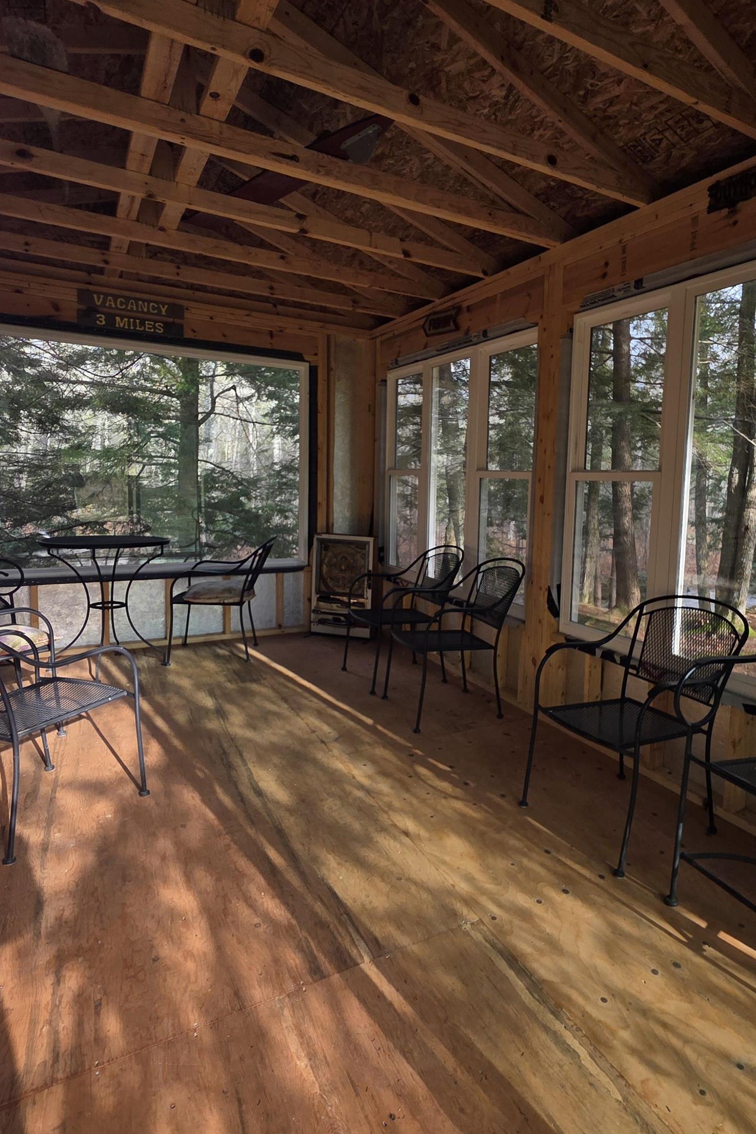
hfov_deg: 63.7
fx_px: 599
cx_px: 467
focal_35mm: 19
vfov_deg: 86.9
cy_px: 543
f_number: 1.9
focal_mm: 2.2
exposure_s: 1/251
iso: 40
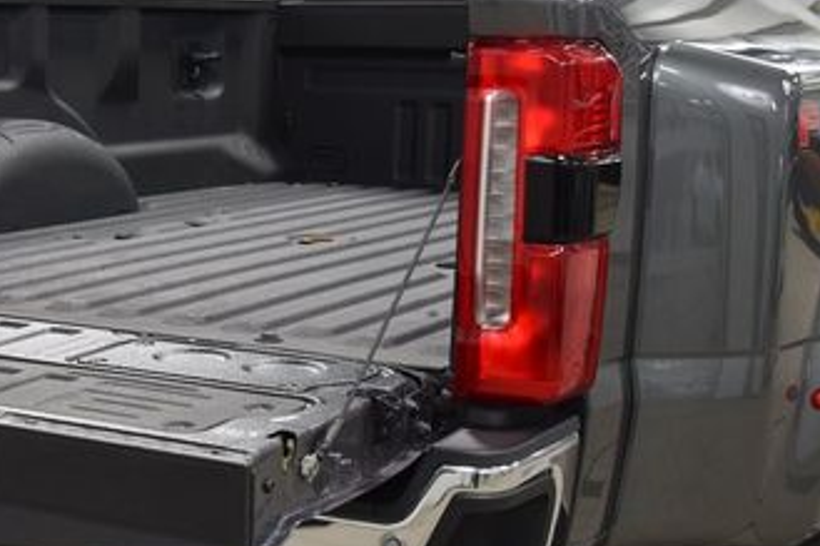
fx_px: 1594
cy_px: 433
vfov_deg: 19.3
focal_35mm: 70
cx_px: 65
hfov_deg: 27.7
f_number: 6.3
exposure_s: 1/15
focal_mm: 24
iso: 640
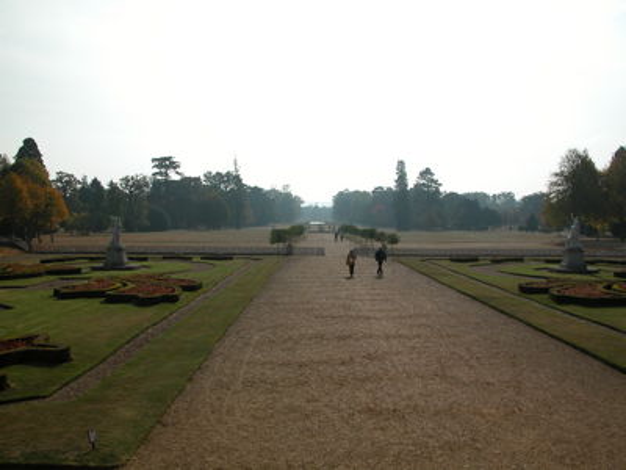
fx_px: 633
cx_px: 313
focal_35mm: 35
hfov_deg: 52.6
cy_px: 235
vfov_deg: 40.7
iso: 100
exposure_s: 1/483
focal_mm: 8.9
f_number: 8
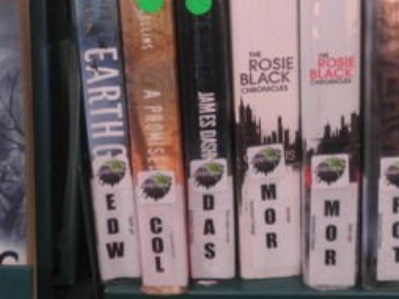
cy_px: -120
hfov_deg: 23.8
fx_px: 944
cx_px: 223
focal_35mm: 82
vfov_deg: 16.7
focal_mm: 4.7
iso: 64
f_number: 2.6
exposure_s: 1/40
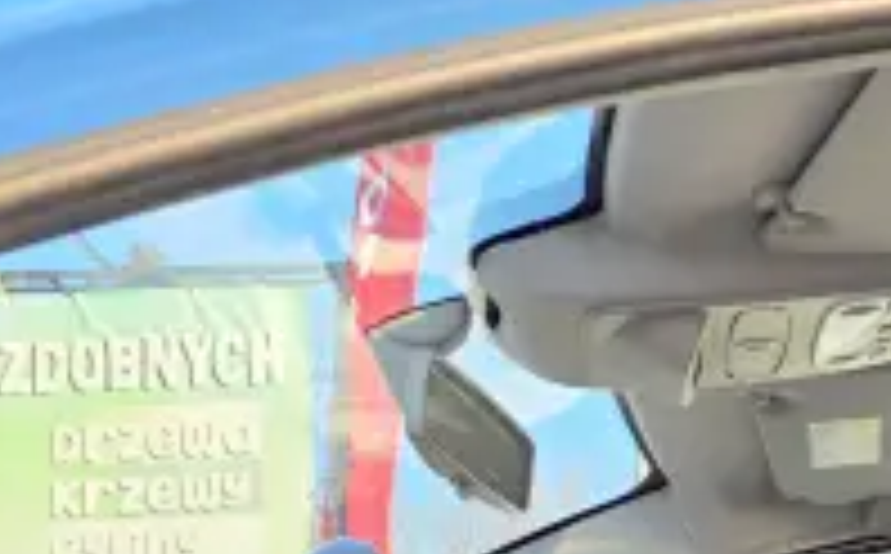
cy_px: 829
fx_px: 1915
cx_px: 1184
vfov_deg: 15.2
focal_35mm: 79
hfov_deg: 23.0
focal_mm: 6.3
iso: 80
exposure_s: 1/1962
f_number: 1.7
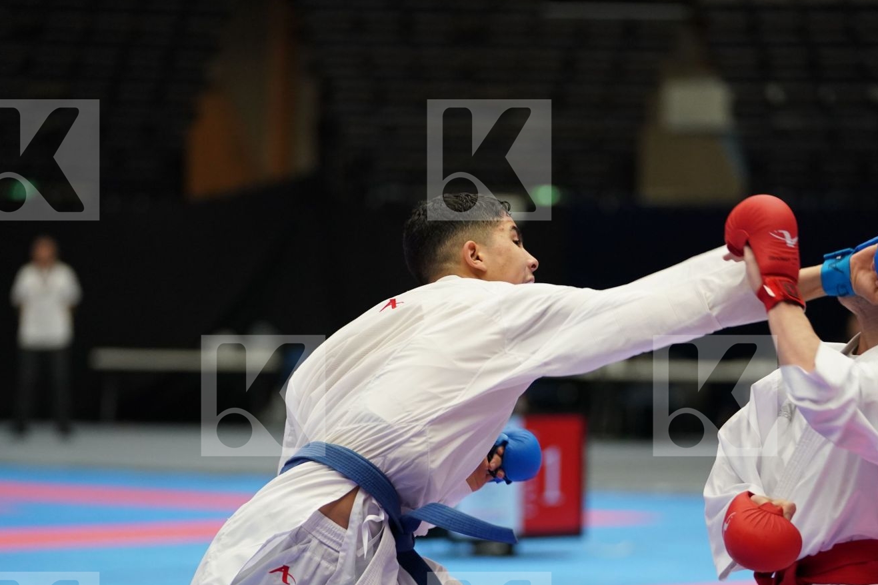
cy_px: 396
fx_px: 4268
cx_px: 489
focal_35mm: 175
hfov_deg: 11.7
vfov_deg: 7.8
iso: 2500
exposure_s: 1/1000
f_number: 2.8
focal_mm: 128
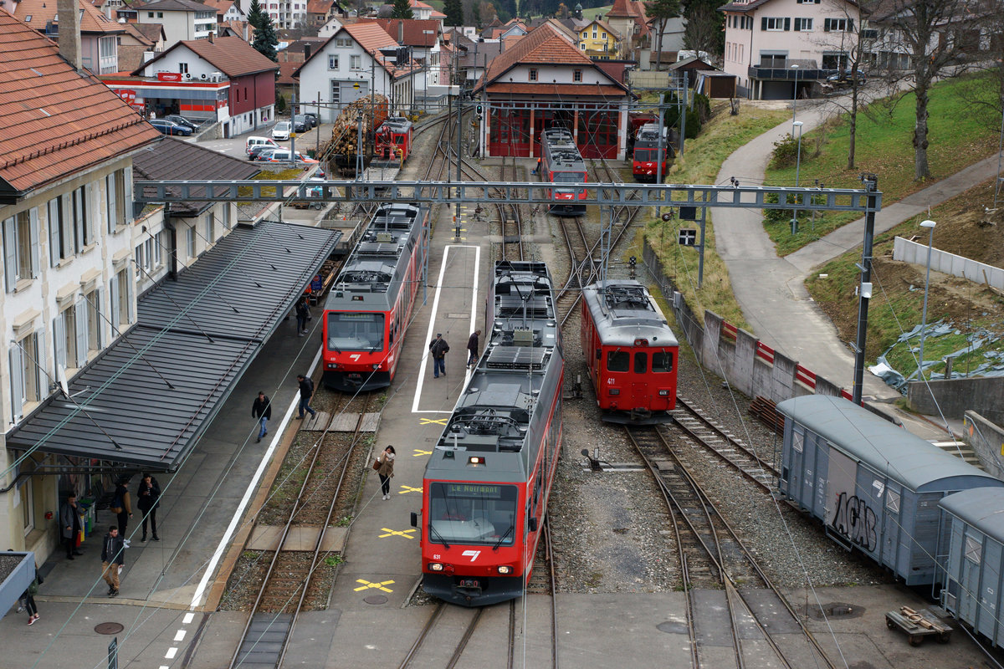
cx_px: 502
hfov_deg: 37.9
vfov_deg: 25.8
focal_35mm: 52
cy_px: 334
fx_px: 1464
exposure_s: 1/160
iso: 320
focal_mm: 35
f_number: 6.3
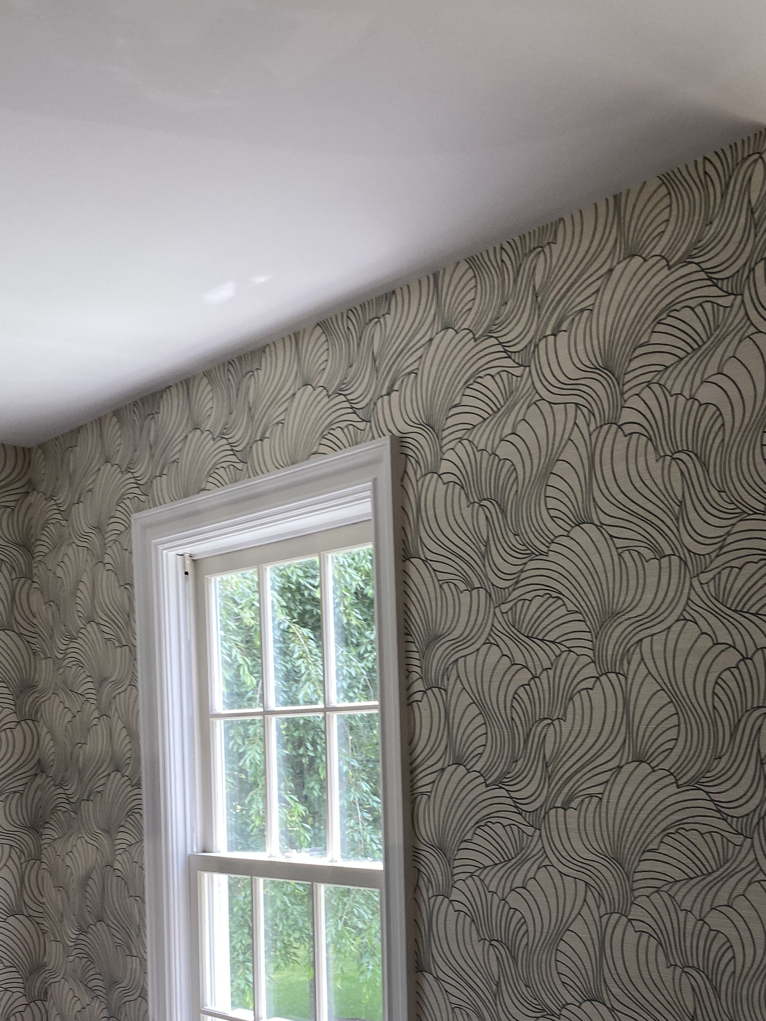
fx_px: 1210
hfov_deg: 34.9
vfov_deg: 44.0
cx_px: 482
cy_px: 786
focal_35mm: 41
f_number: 1.8
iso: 40
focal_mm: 4.25
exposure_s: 1/120
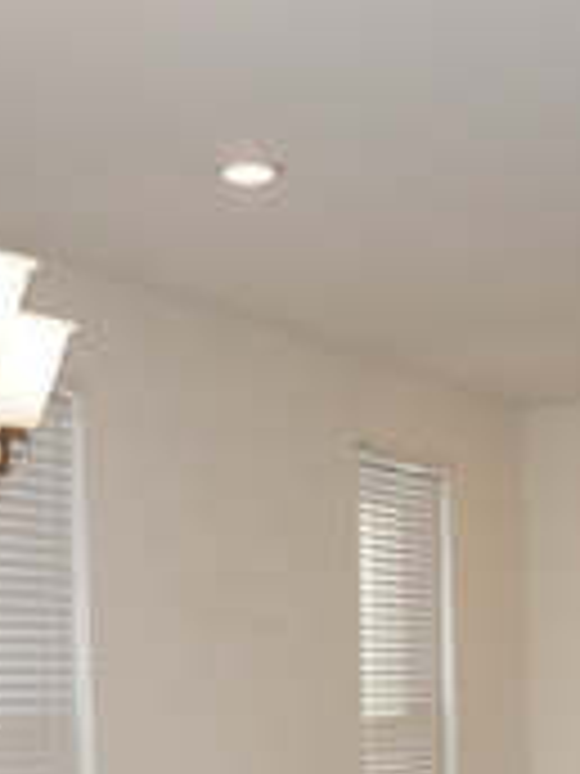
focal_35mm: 86
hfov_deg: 17.1
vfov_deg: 21.2
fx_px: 1921
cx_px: 432
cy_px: 922
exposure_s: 1/160
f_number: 3.5
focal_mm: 16
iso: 320
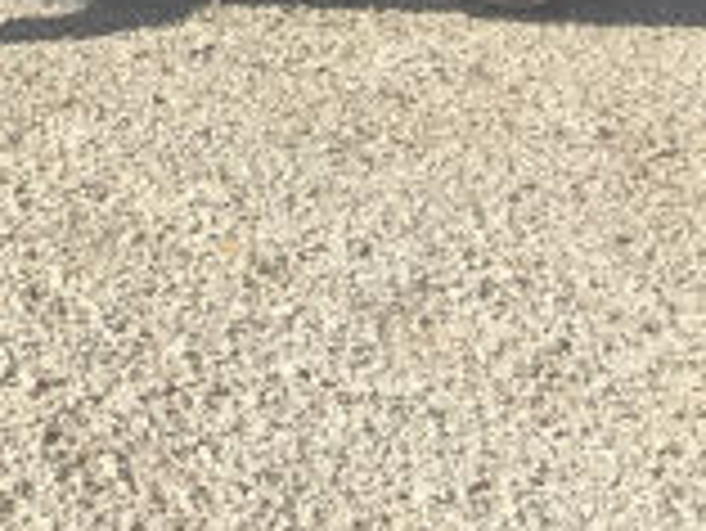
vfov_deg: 9.3
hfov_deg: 11.2
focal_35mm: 148
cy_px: -621
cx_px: -985
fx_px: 3021
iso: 32
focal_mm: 4.15
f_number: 2.2
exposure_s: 1/1582
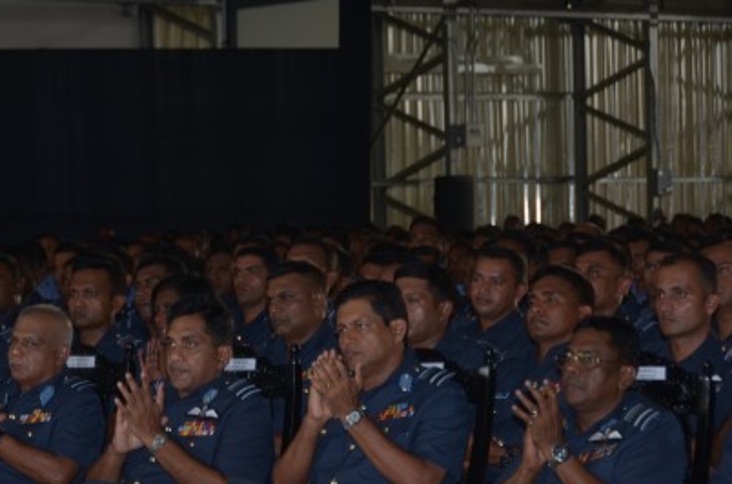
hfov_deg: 12.3
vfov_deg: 8.1
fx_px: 3403
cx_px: 202
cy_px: 318
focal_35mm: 168
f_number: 5
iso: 320
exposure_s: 1/160
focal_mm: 75
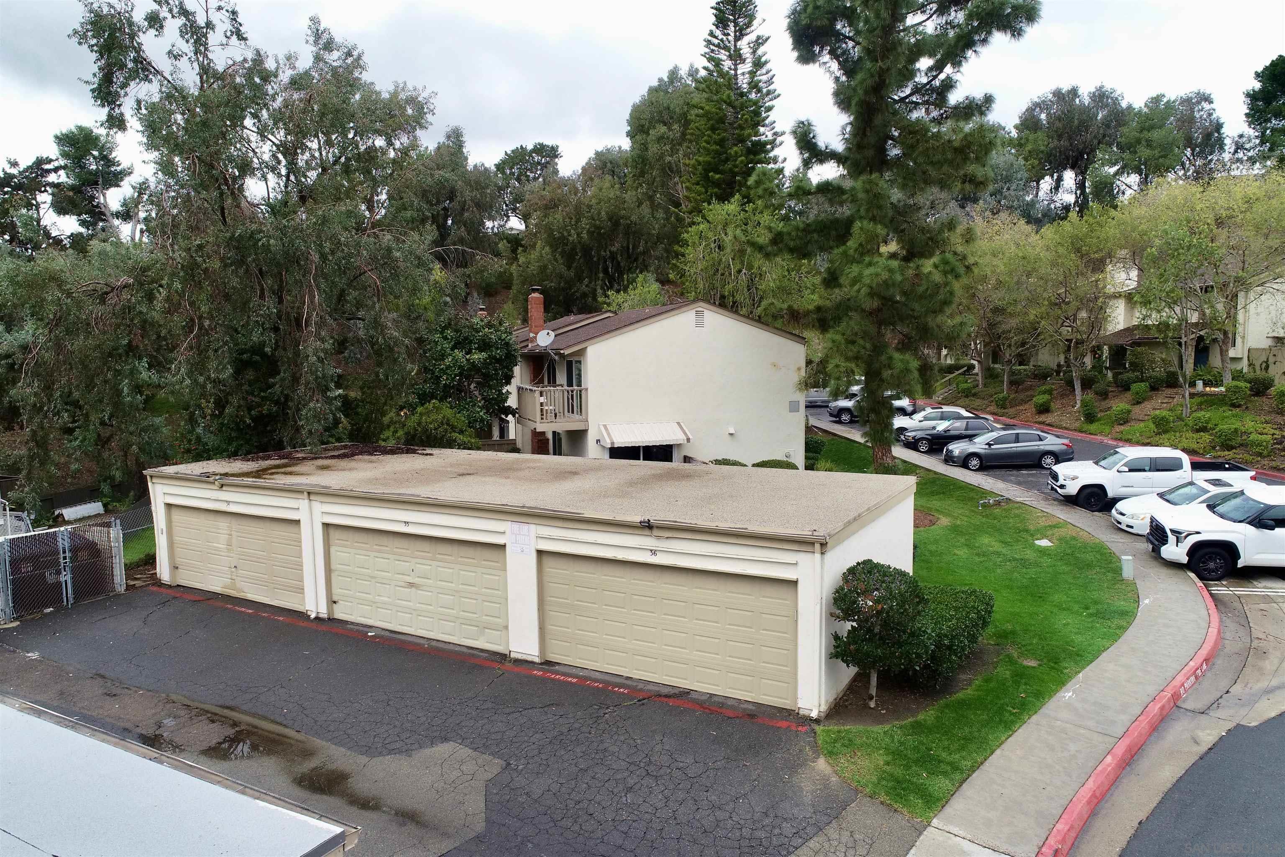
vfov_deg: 53.1
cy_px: 428
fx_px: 857
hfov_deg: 73.7
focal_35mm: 24
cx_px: 642
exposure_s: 1/320
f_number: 5
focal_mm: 8.8
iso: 200
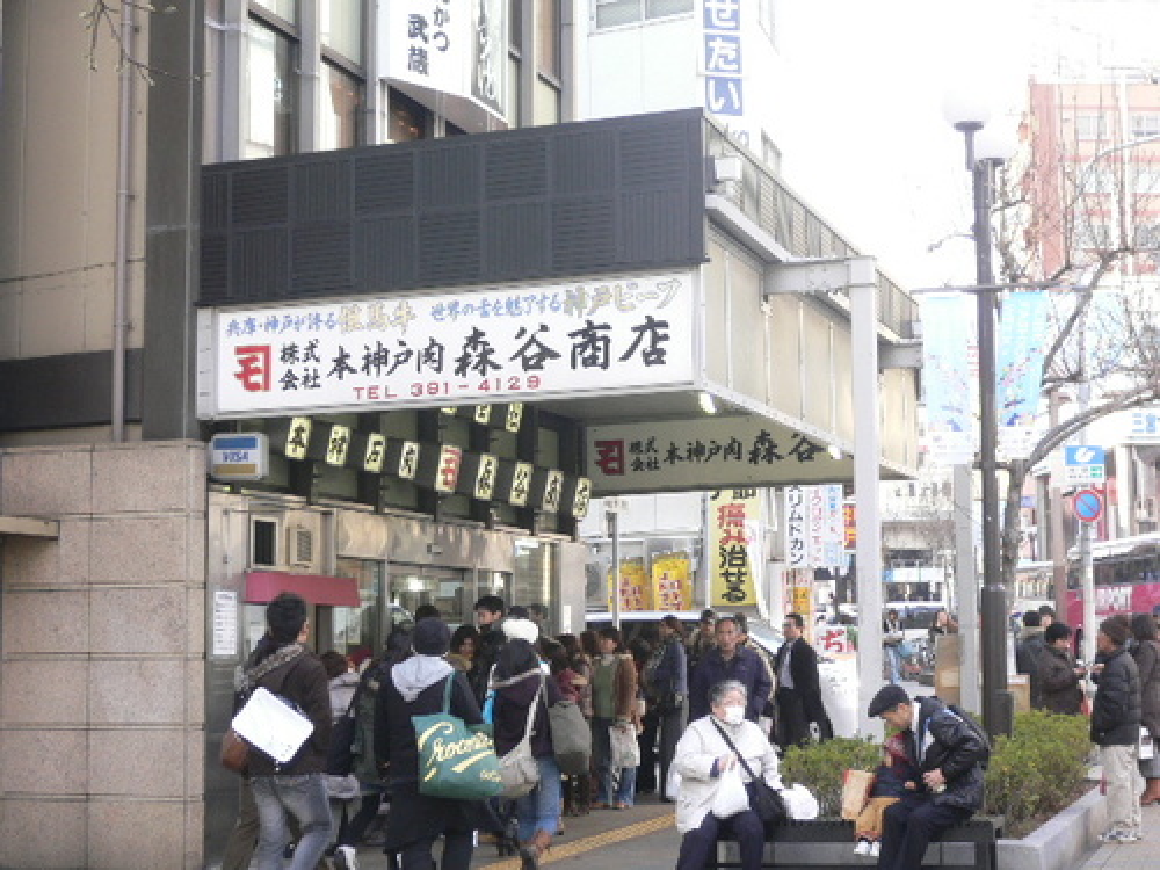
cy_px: 435
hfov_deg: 31.7
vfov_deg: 24.0
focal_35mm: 61
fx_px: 2044
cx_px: 580
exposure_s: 1/80
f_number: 3.8
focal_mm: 10.1
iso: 100
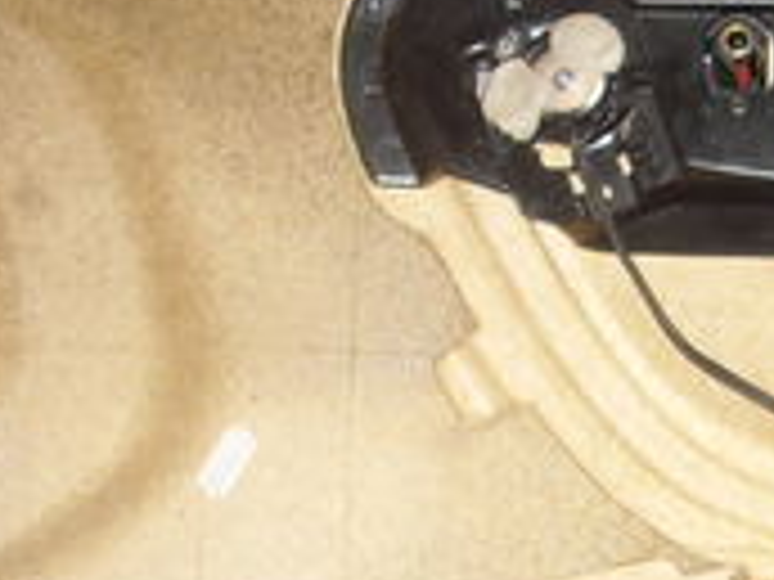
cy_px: 611
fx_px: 3153
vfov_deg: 10.4
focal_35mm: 141
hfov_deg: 13.3
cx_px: 1120
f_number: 2.8
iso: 100
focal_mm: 6.2
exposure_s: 1/60
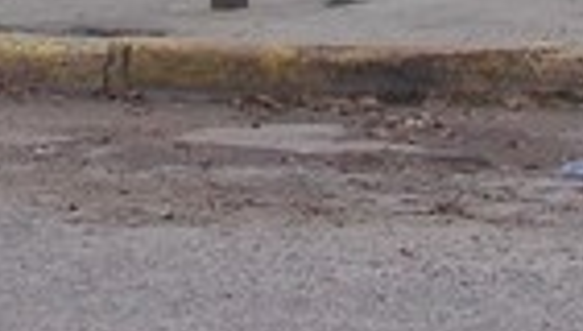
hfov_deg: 7.1
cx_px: 608
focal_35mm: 301
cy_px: -770
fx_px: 4663
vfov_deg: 3.9
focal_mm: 7.2
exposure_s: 1/200
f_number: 7.2
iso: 80
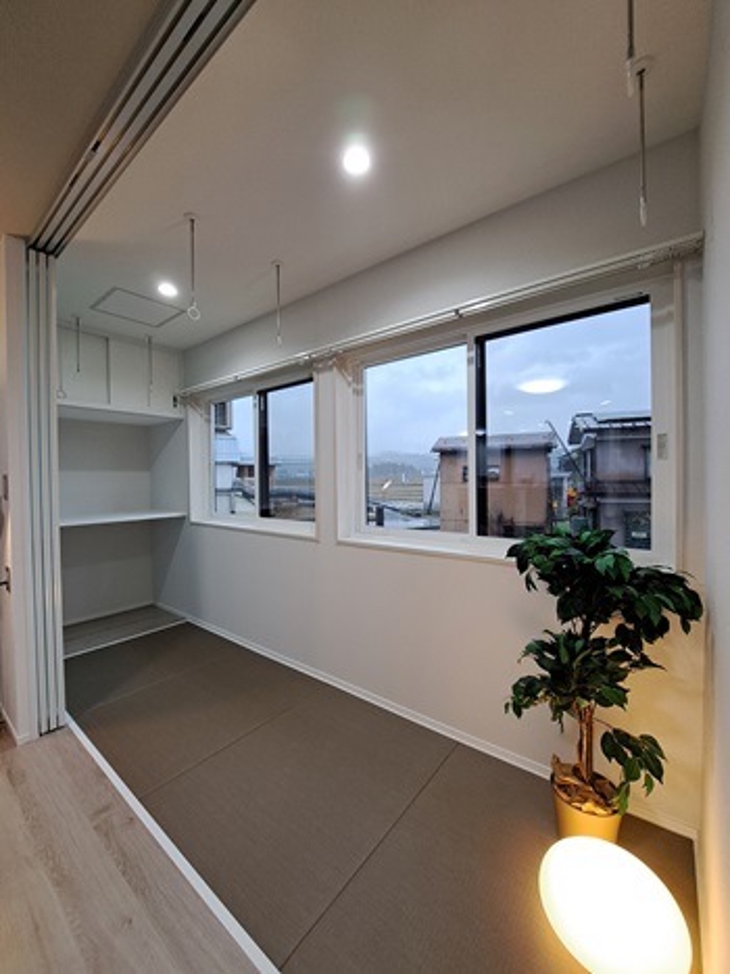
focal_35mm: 13
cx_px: 365
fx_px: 366
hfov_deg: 89.9
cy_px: 487
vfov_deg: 106.2
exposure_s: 1/50
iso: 64
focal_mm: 1.74
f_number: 2.2
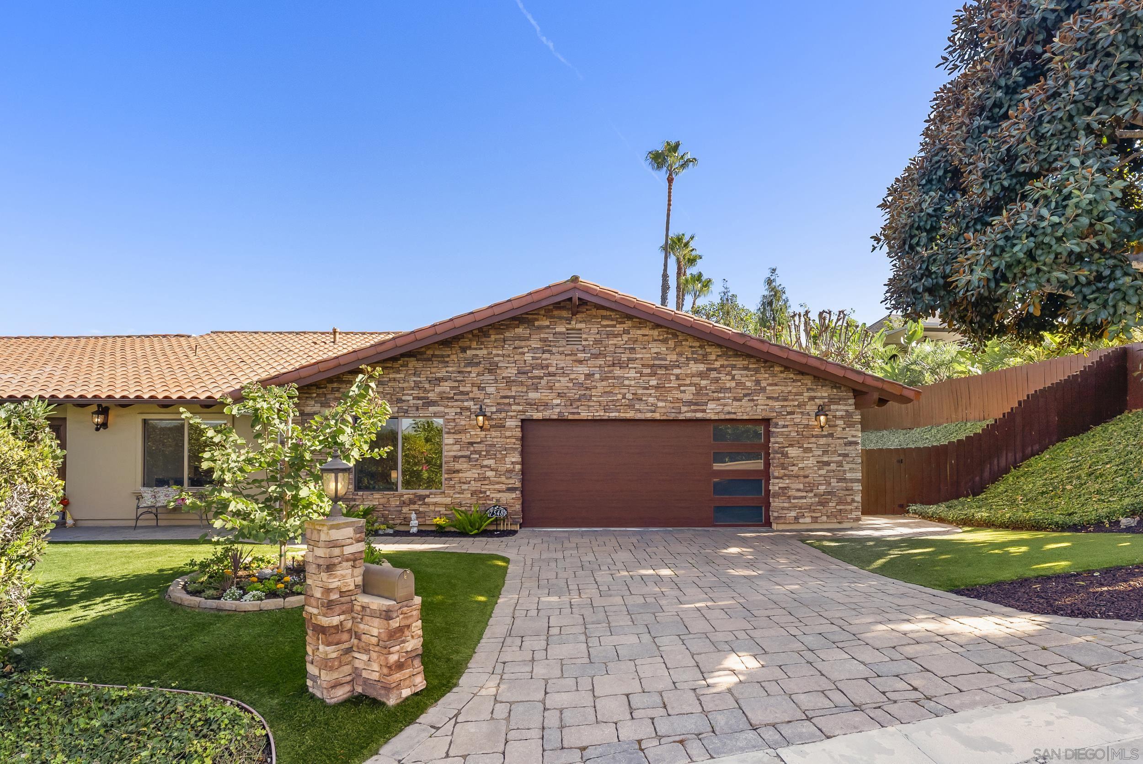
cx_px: 572
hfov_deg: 93.2
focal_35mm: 17
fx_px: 540
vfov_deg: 70.5
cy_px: 382
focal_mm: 17
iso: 500
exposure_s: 1/320
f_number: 8
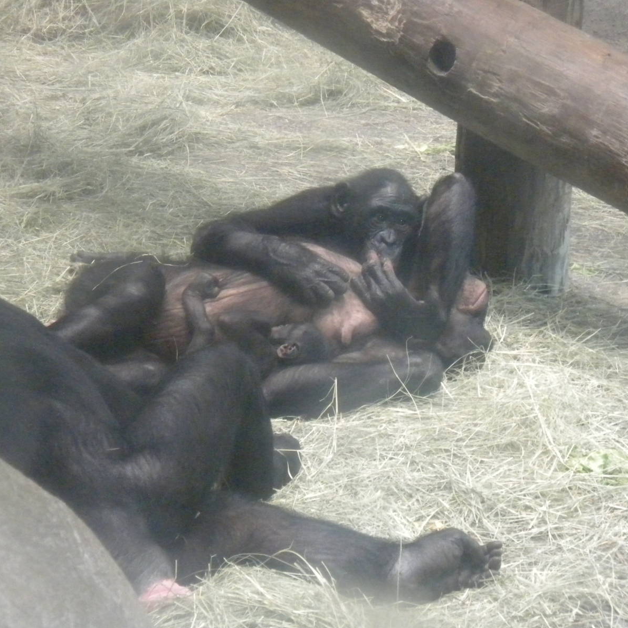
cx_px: 235
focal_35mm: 101
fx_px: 2073
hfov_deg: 17.2
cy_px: 312
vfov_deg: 17.2
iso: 800
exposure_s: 1/25.6
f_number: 5.1
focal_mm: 15
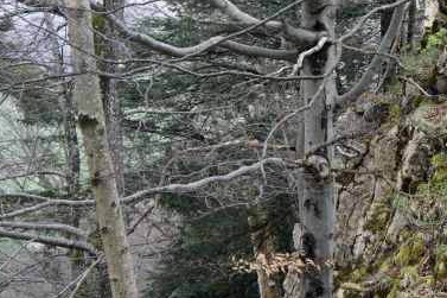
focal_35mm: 105
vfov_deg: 13.0
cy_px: 142
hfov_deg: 19.0
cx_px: 419
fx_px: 1304
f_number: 5.6
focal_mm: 33
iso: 200
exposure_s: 1/100
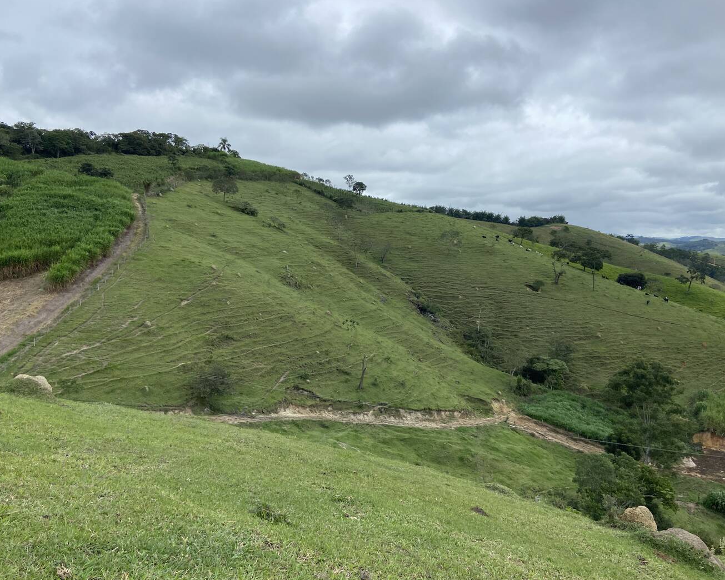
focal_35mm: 28
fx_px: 601
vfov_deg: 51.5
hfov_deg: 62.2
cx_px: 378
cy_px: 289
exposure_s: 1/1135
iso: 32
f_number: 1.8
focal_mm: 4.25
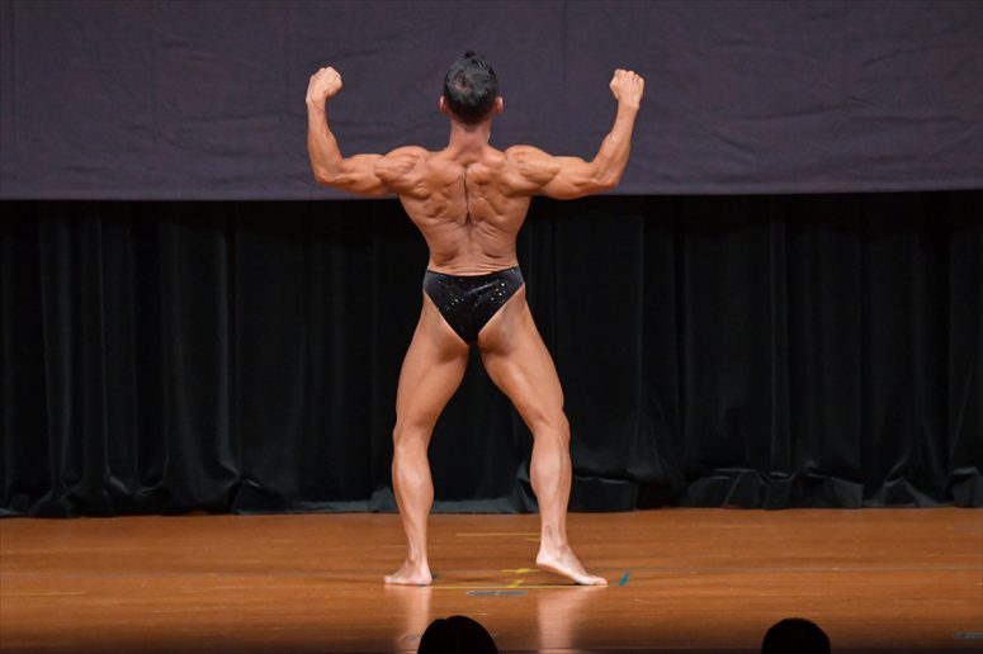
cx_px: 492
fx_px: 7778
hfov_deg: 7.2
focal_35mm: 285
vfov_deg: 4.8
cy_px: 327
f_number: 5.6
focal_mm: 190
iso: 5000
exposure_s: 1/400
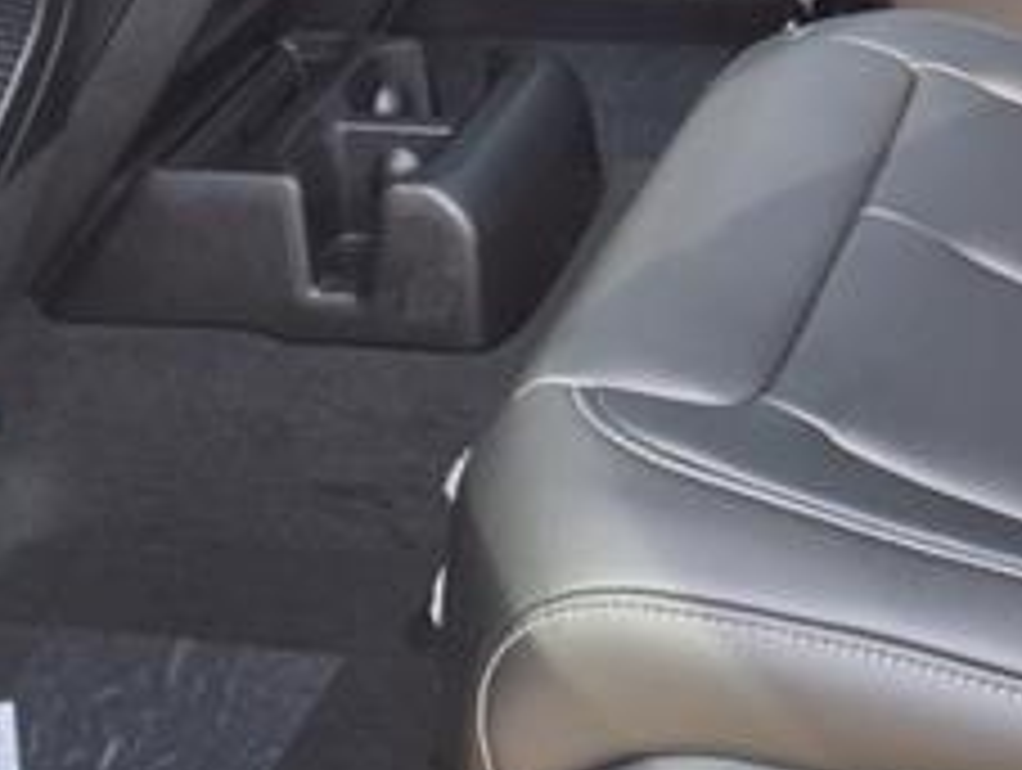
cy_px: -279
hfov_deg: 23.3
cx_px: 1256
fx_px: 2247
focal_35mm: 76
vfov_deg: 17.9
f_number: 1.9
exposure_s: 1/125
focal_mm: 3.58
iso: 40
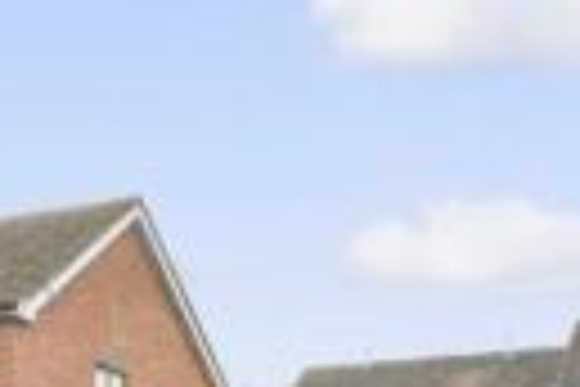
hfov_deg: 26.5
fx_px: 1224
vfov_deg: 16.5
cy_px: 569
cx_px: 196
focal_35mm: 76
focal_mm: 10
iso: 320
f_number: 8
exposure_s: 1/640
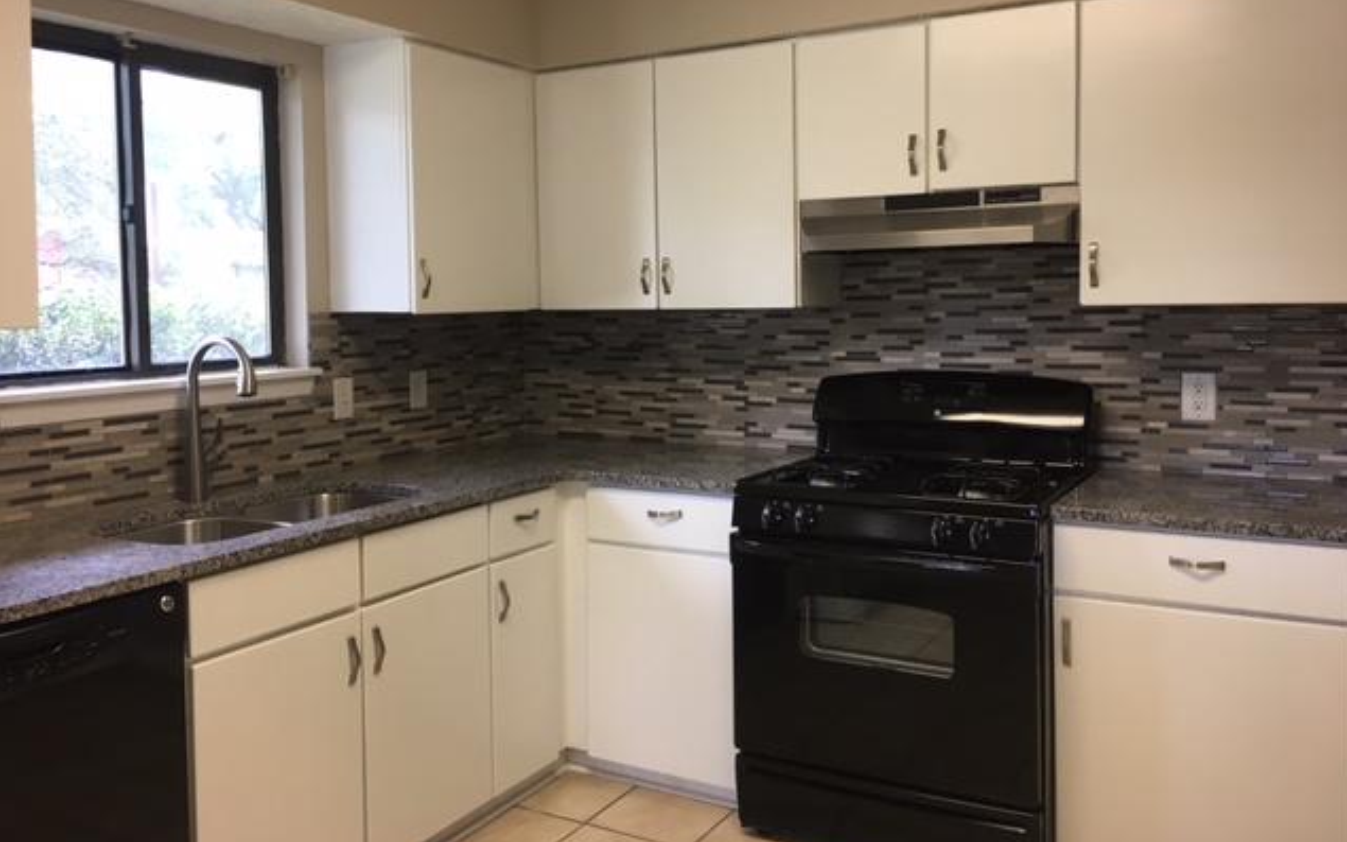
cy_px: 352
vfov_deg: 40.5
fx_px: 1138
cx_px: 677
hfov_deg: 61.2
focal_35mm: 31
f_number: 2.2
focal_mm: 4.15
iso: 50
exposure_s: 1/30
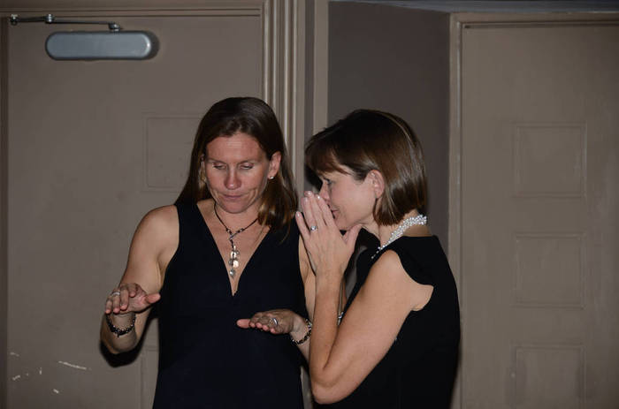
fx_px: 3345
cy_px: 204
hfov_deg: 10.6
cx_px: 310
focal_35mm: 195
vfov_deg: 7.0
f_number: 5.6
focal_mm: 130
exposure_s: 1/100
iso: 100
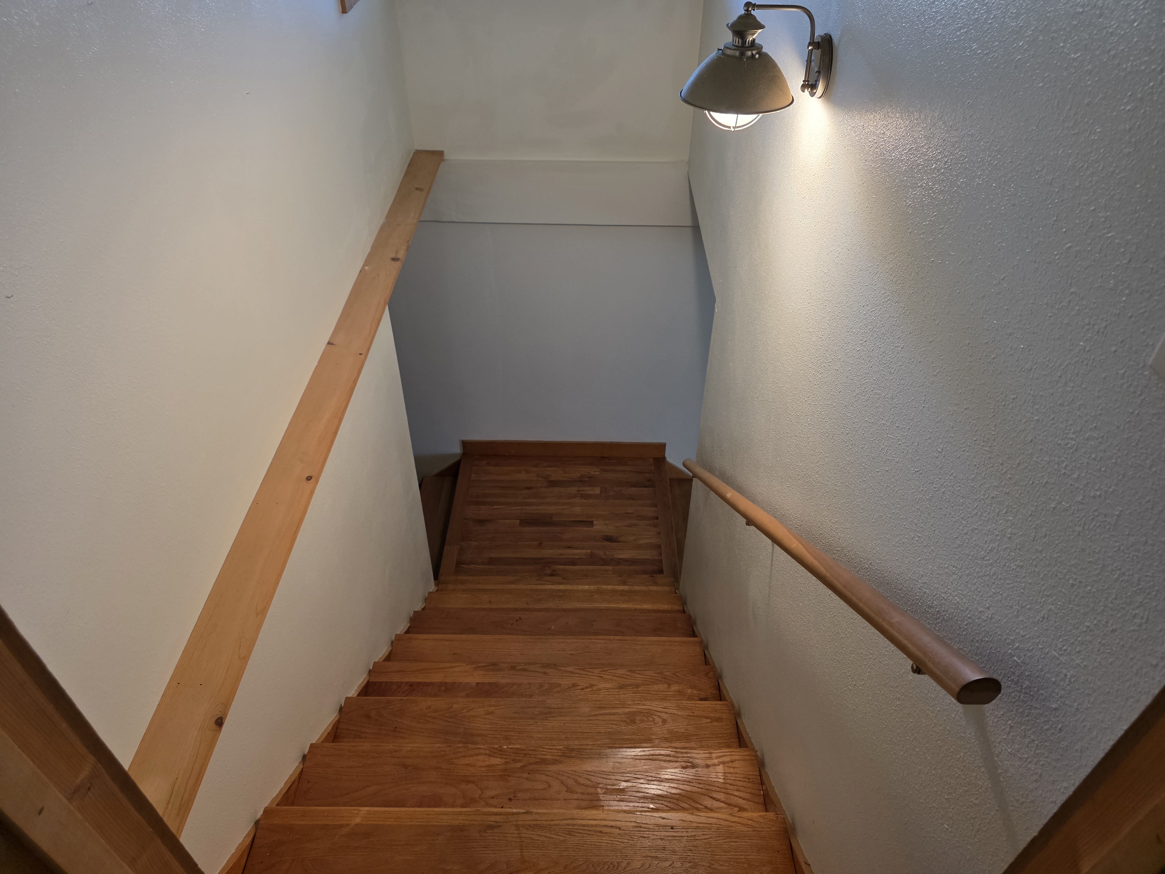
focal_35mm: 23
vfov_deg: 58.9
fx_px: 774
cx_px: 582
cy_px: 437
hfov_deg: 73.9
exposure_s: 1/120
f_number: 1.7
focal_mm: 6.3
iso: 320
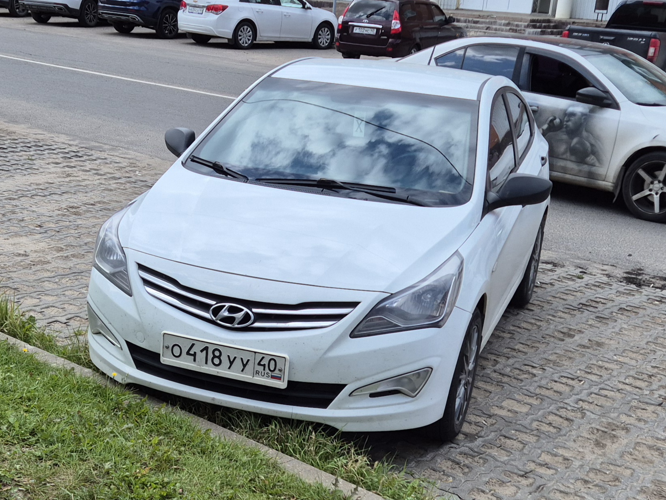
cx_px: 330
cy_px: 251
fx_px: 462
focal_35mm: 24
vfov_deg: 56.8
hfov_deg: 71.6
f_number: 1.8
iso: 25
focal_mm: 5.4
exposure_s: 1/1111
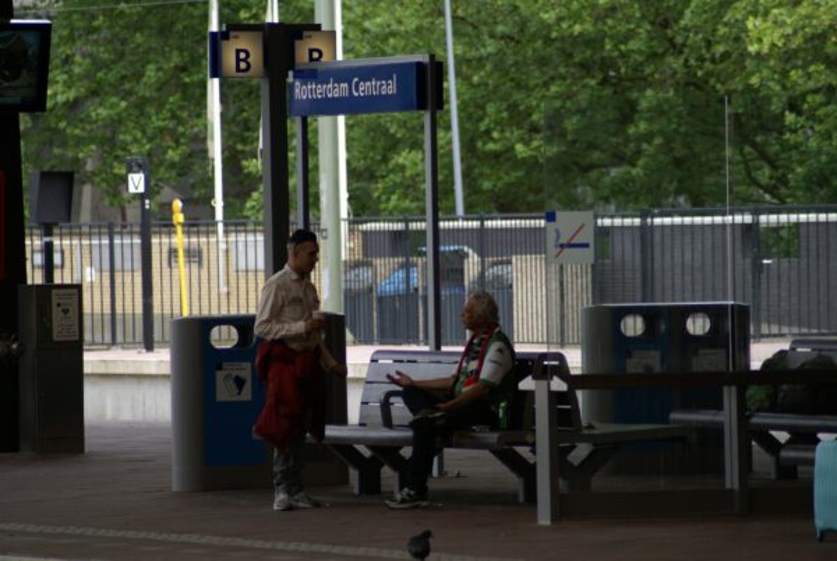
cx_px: 418
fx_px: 6985
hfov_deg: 6.9
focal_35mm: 300
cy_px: 280
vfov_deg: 4.6
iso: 160
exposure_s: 1/320
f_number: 4.5
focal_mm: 200
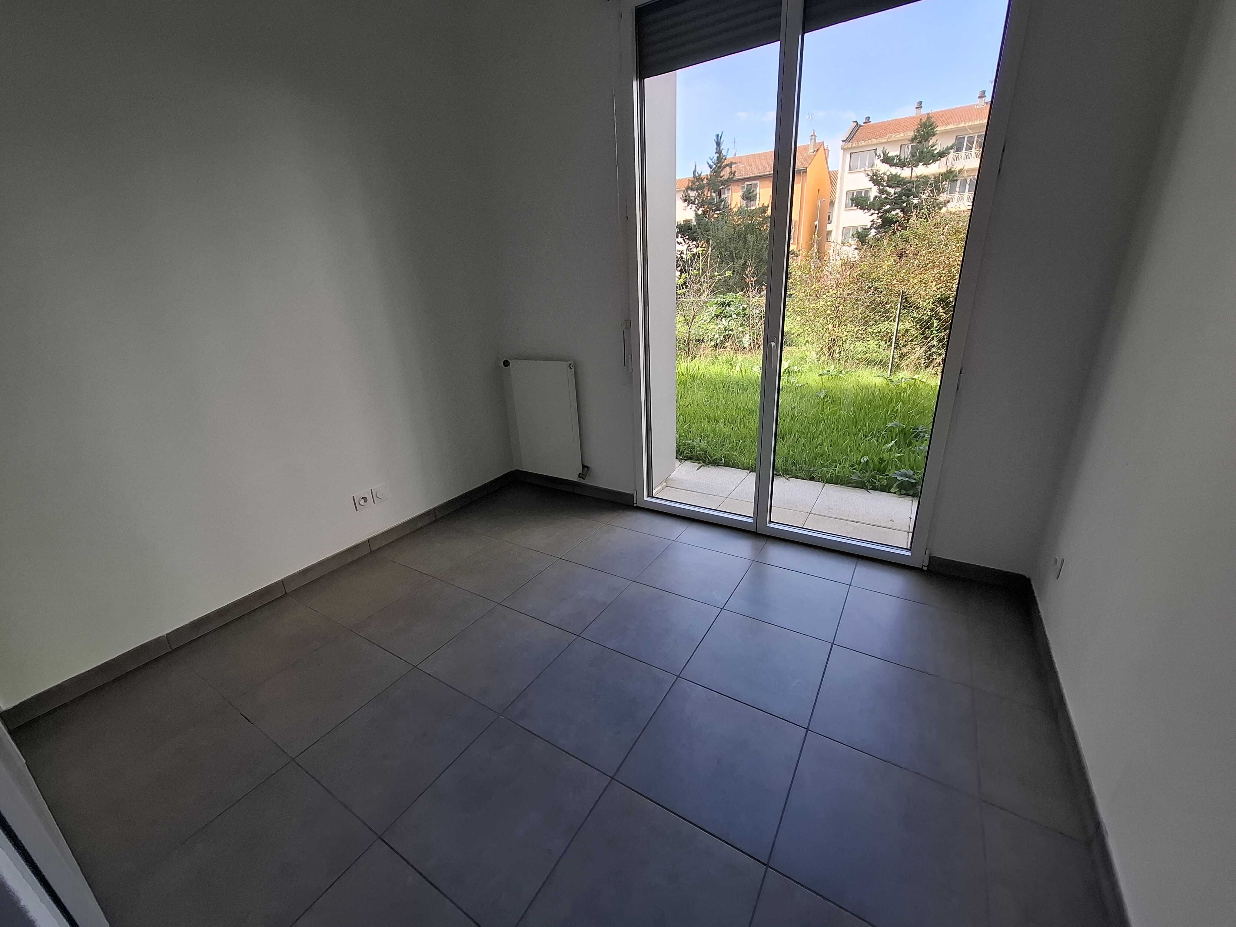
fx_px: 464
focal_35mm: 13
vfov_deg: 89.9
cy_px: 464
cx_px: 618
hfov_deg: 106.2
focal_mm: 1.74
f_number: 2.2
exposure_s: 1/121
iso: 40
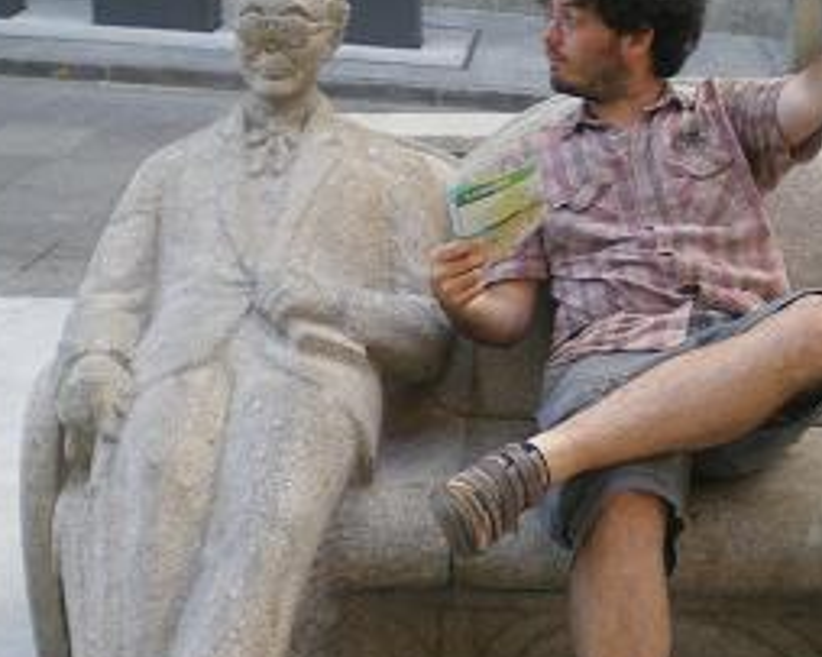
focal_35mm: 77
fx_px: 1873
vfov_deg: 19.9
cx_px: 498
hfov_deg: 24.7
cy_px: 411
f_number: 3.1
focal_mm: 6.3
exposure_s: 1/60
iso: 64
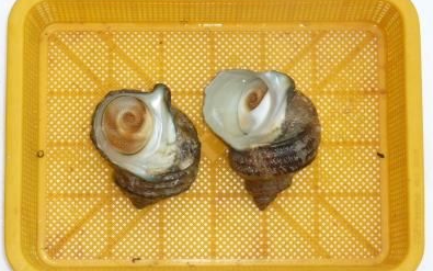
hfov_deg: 20.2
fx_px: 1216
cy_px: 138
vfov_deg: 12.7
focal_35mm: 103
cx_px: 215
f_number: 4.3
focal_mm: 15.8
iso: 100
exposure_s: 1/400
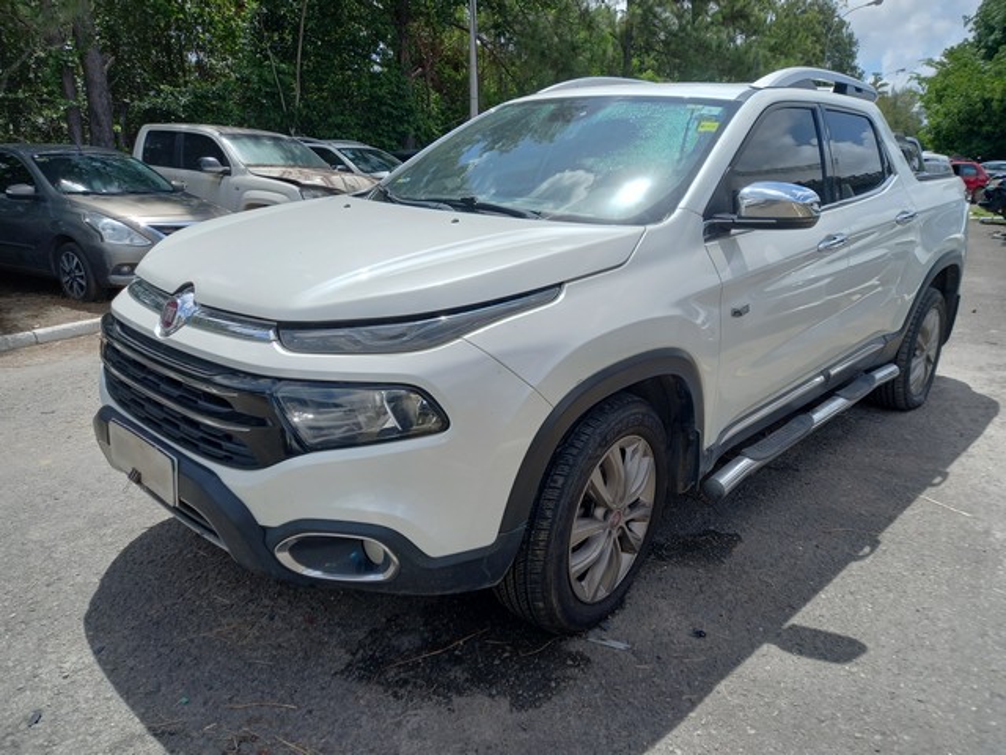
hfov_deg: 69.4
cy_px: 378
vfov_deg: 54.9
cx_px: 503
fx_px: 727
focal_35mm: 25
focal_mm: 4.6
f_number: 2
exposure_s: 1/698
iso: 25
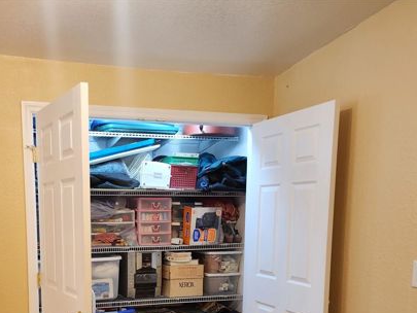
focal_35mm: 40
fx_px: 482
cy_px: 270
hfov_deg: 45.9
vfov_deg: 34.4
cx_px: 130
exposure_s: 1/120
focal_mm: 6.4
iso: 400
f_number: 1.8
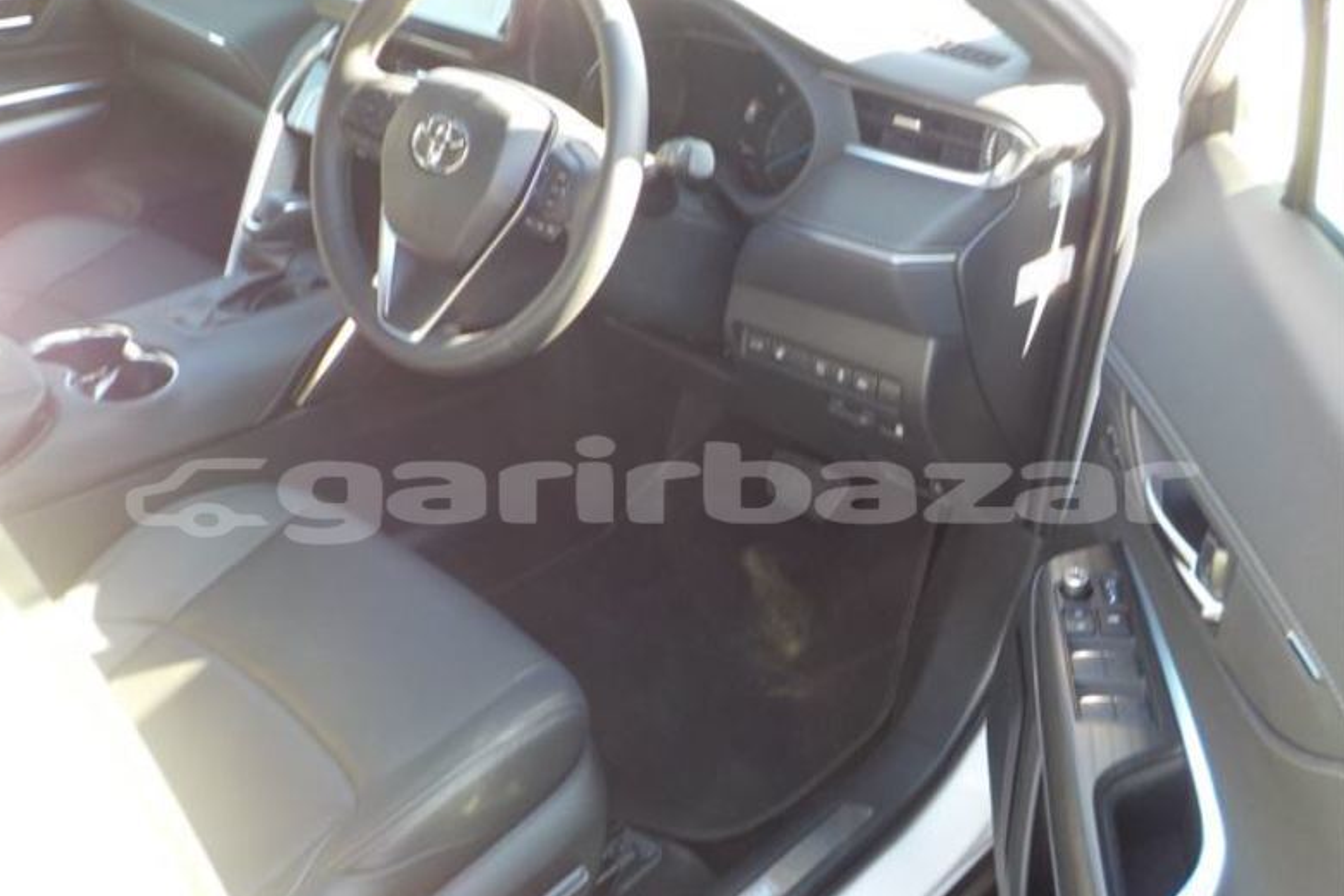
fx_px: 1195
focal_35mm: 32
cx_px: 662
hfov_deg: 58.7
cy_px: 489
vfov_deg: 41.1
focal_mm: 4.1
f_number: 3.3
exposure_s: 1/30
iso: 140
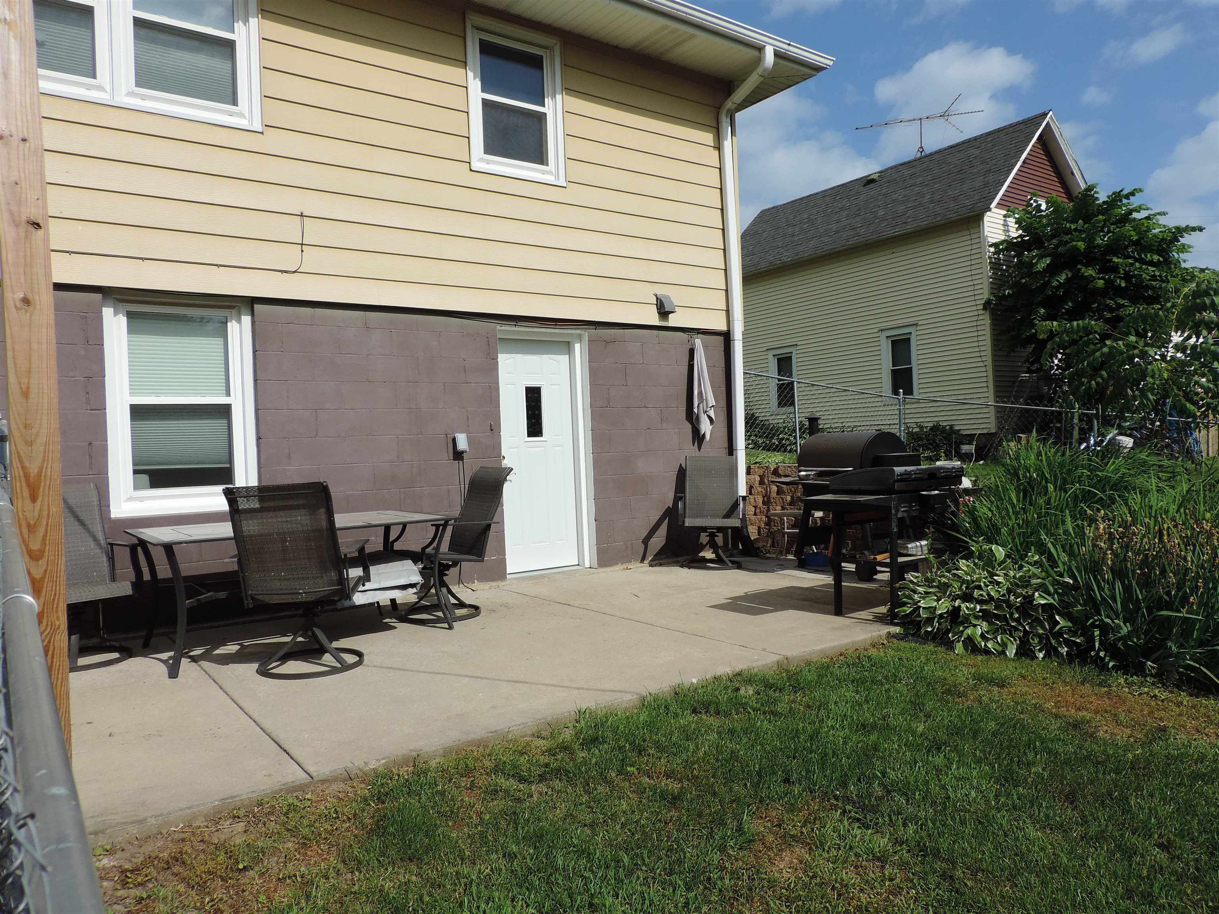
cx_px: 610
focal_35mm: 24
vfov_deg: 56.8
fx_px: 845
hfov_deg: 71.6
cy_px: 457
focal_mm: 4.3
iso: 80
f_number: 3.3
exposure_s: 1/1600
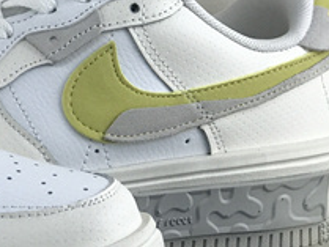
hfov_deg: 9.6
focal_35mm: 202
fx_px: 1921
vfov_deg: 7.4
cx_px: -105
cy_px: 94
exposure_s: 1/50
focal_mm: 6.6
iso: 40
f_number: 2.8
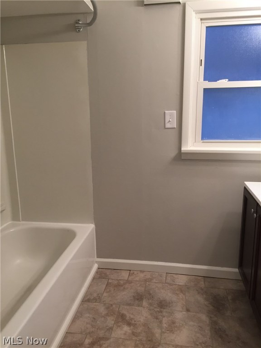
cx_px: 130
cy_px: 174
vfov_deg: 61.7
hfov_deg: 48.2
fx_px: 292
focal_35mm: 29
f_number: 2.2
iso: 64
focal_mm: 4.15
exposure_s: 1/30
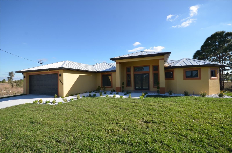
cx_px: 116
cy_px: 76
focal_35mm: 15
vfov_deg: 77.0
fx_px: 96
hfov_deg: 100.5
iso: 160
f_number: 8
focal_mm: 10
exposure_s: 1/250
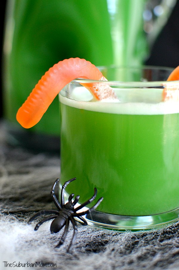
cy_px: 135
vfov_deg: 37.9
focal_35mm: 52
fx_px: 393
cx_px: 90
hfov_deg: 25.6
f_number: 3.2
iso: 1000
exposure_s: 1/200
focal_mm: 35
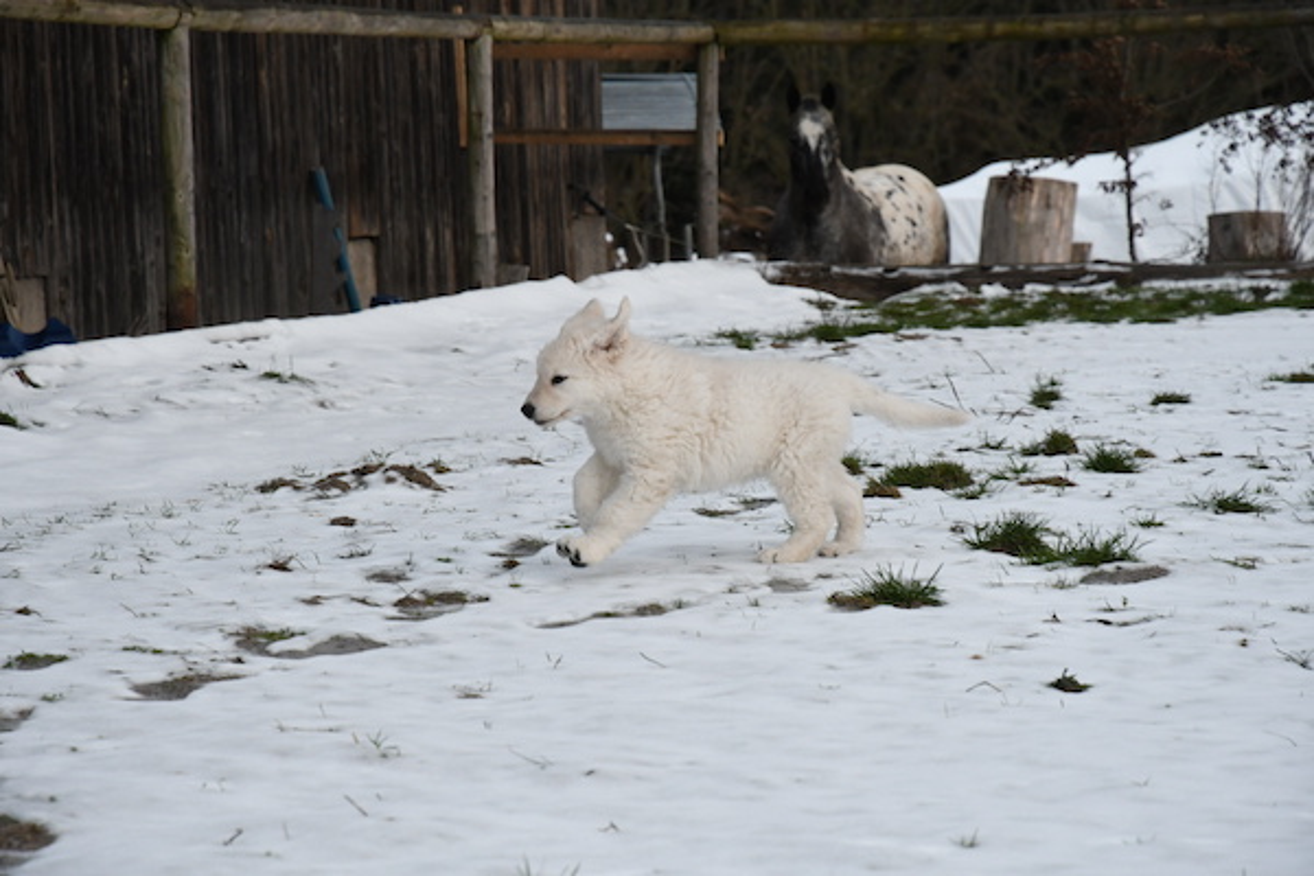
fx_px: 4380
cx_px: 657
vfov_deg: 11.4
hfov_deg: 17.1
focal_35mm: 120
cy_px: 438
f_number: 5
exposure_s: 1/640
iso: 1250
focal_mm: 80
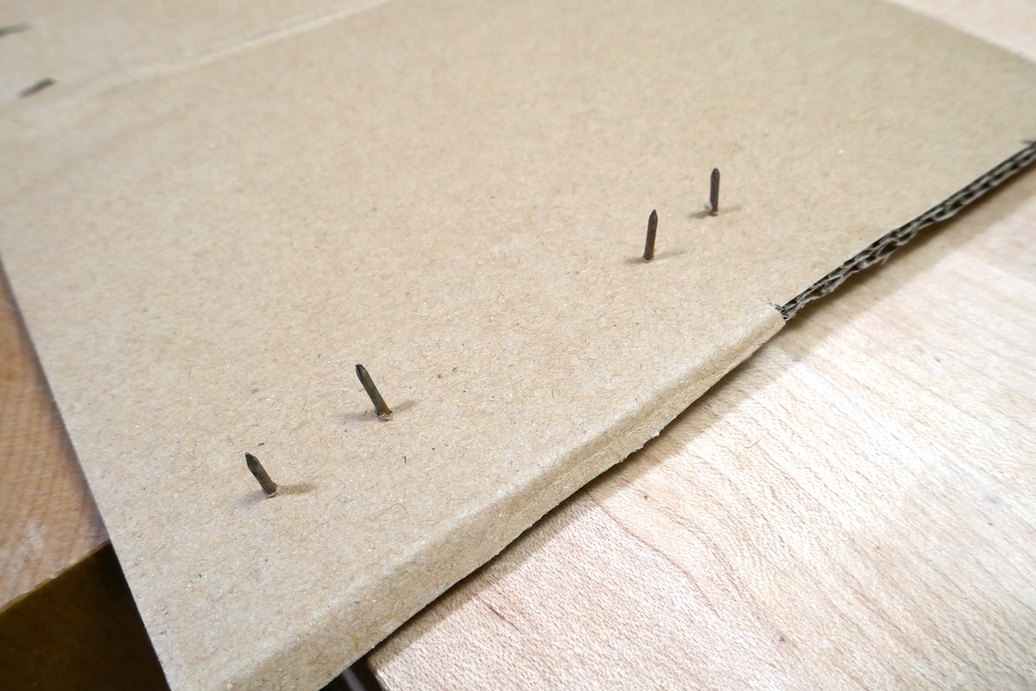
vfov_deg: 51.3
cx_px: 518
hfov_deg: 71.5
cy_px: 346
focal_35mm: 25
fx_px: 719
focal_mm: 9.1
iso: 500
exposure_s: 1/60
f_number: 6.3
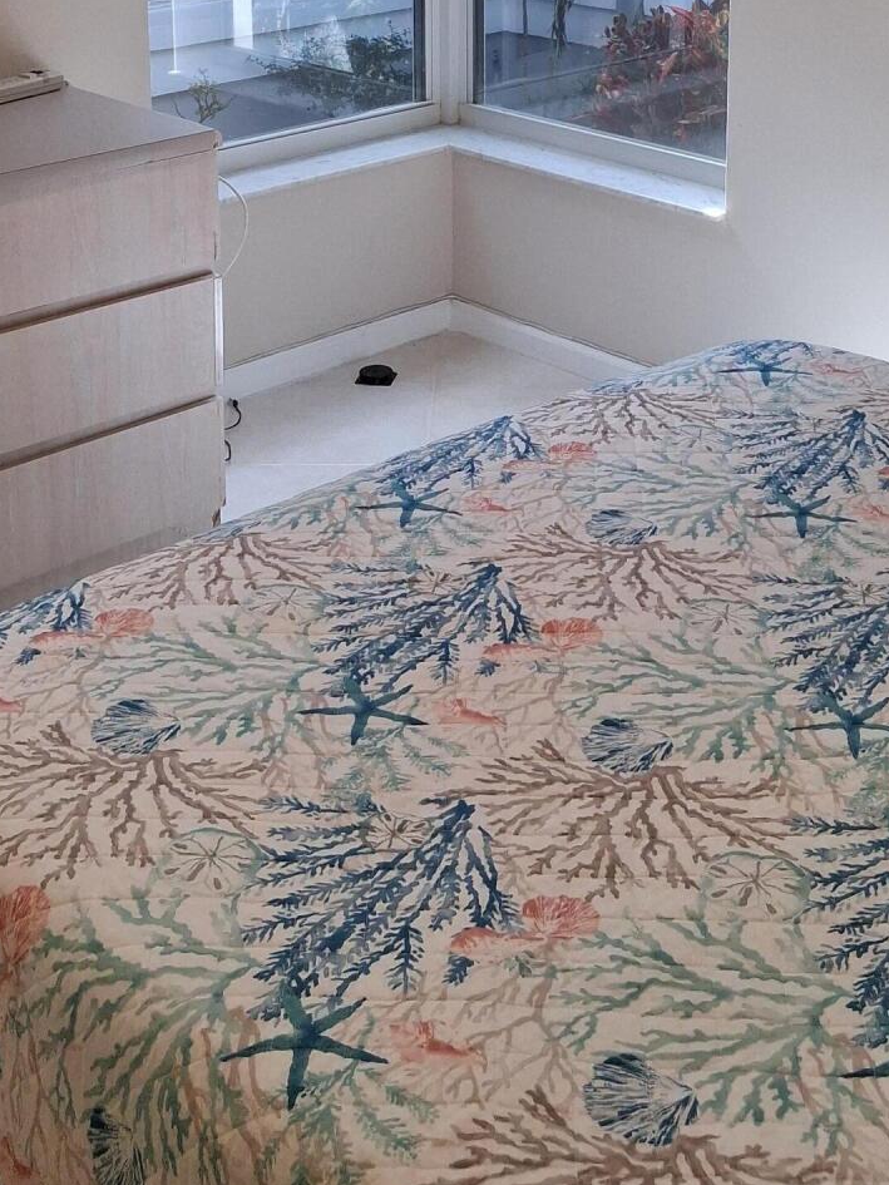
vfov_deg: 32.2
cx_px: 469
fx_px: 1883
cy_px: 5
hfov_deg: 26.6
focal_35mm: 55
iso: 125
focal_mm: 3.98
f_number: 1.8
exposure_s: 1/120
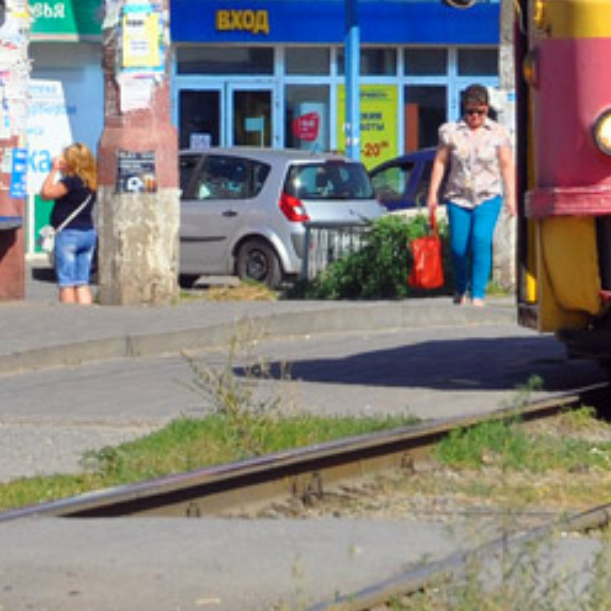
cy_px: -241
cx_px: 850
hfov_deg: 3.5
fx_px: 9845
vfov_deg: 3.5
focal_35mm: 493
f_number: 8
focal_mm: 80
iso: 200
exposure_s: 1/500
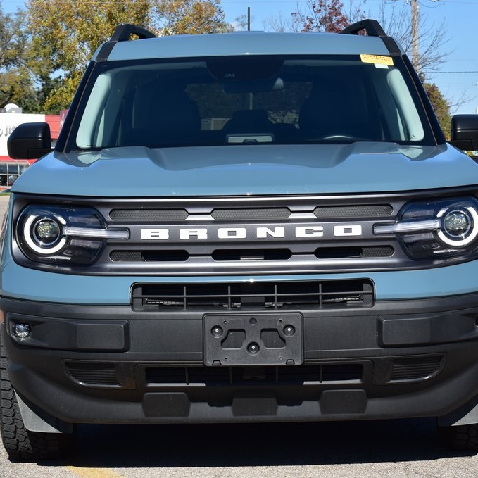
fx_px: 1562
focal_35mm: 100
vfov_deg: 17.4
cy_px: 238
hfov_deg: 17.4
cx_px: 241
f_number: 11
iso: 400
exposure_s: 1/400
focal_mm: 52
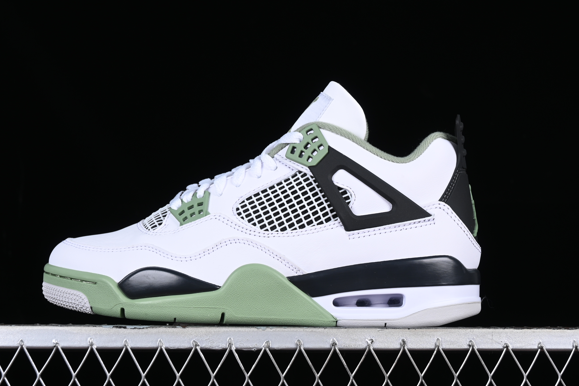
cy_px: 199
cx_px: 271
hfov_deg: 26.3
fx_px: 1238
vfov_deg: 17.7
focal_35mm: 77
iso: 160
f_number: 8
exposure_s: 1/125
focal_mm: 48
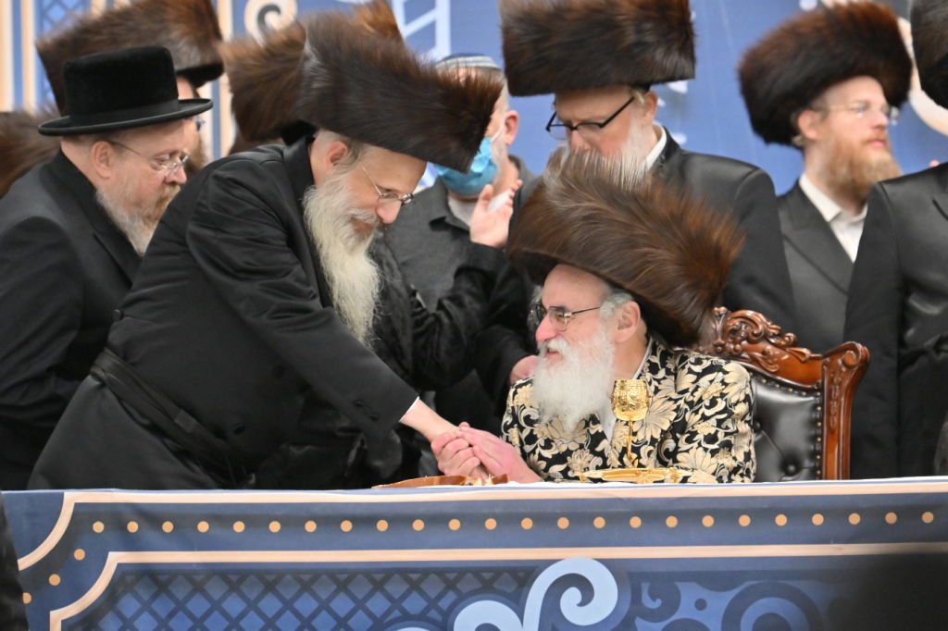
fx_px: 7292
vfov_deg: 5.0
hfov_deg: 7.4
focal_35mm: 277
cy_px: 316
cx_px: 474
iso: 1250
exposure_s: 1/320
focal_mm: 185
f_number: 4
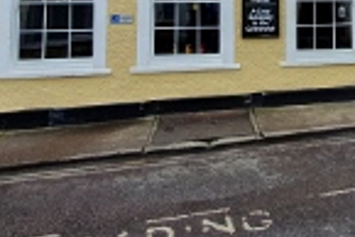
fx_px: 415
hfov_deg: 42.9
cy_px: -17
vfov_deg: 29.2
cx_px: 311
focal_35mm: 42
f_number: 2.2
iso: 50
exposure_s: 1/856
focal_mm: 1.8
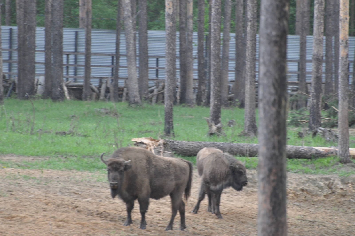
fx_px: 4432
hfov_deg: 4.6
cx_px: 178
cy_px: 118
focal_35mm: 450
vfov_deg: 3.0
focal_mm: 300
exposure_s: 1/250
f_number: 5.6
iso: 1600
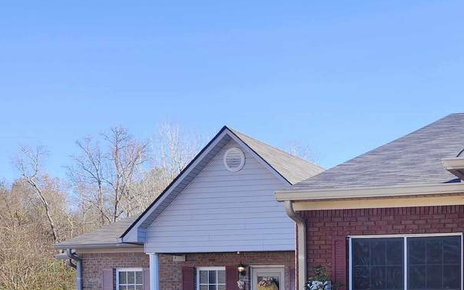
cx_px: 481
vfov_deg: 23.3
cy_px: 319
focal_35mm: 52
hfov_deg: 34.7
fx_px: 658
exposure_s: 1/479
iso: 25
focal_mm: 5.54
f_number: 1.8
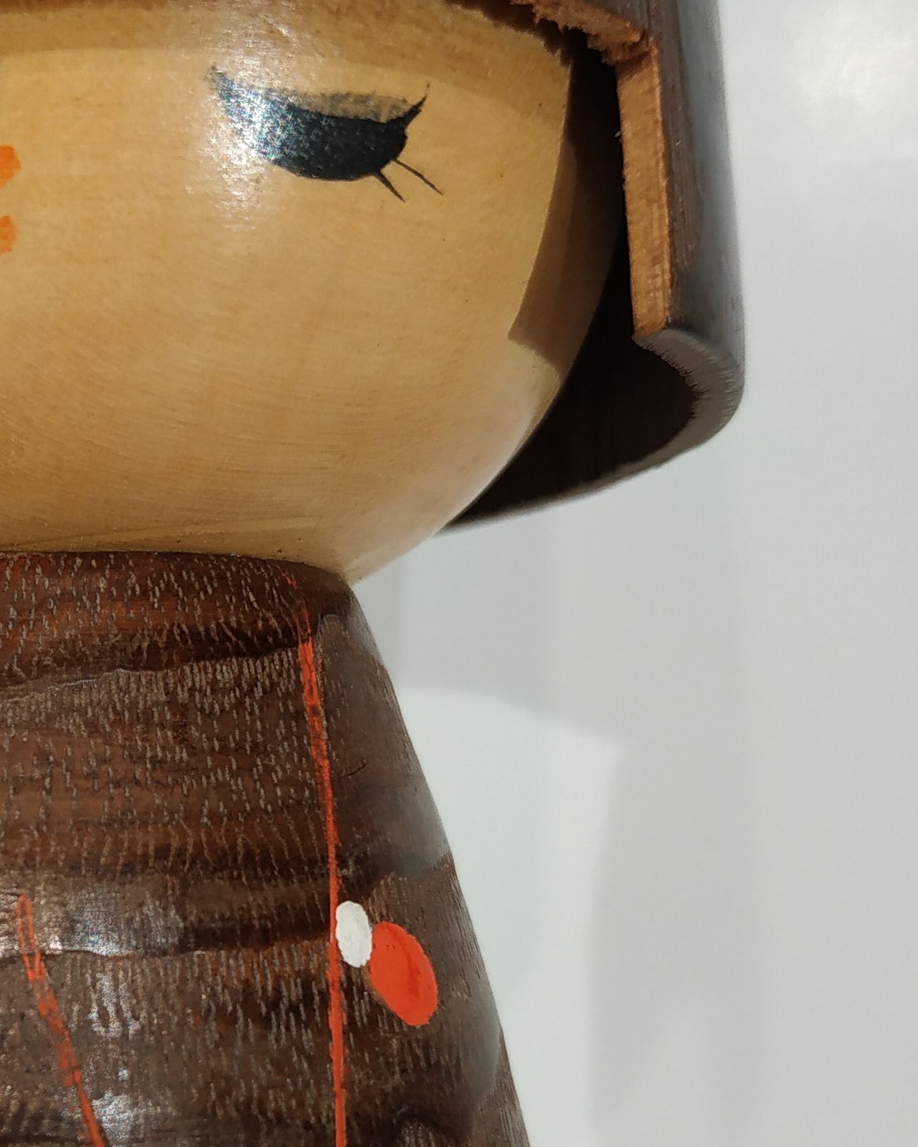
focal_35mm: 51
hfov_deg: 28.5
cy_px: 752
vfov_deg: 36.3
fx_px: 1732
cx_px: 79
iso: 125
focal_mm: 3.94
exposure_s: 1/50
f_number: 1.9
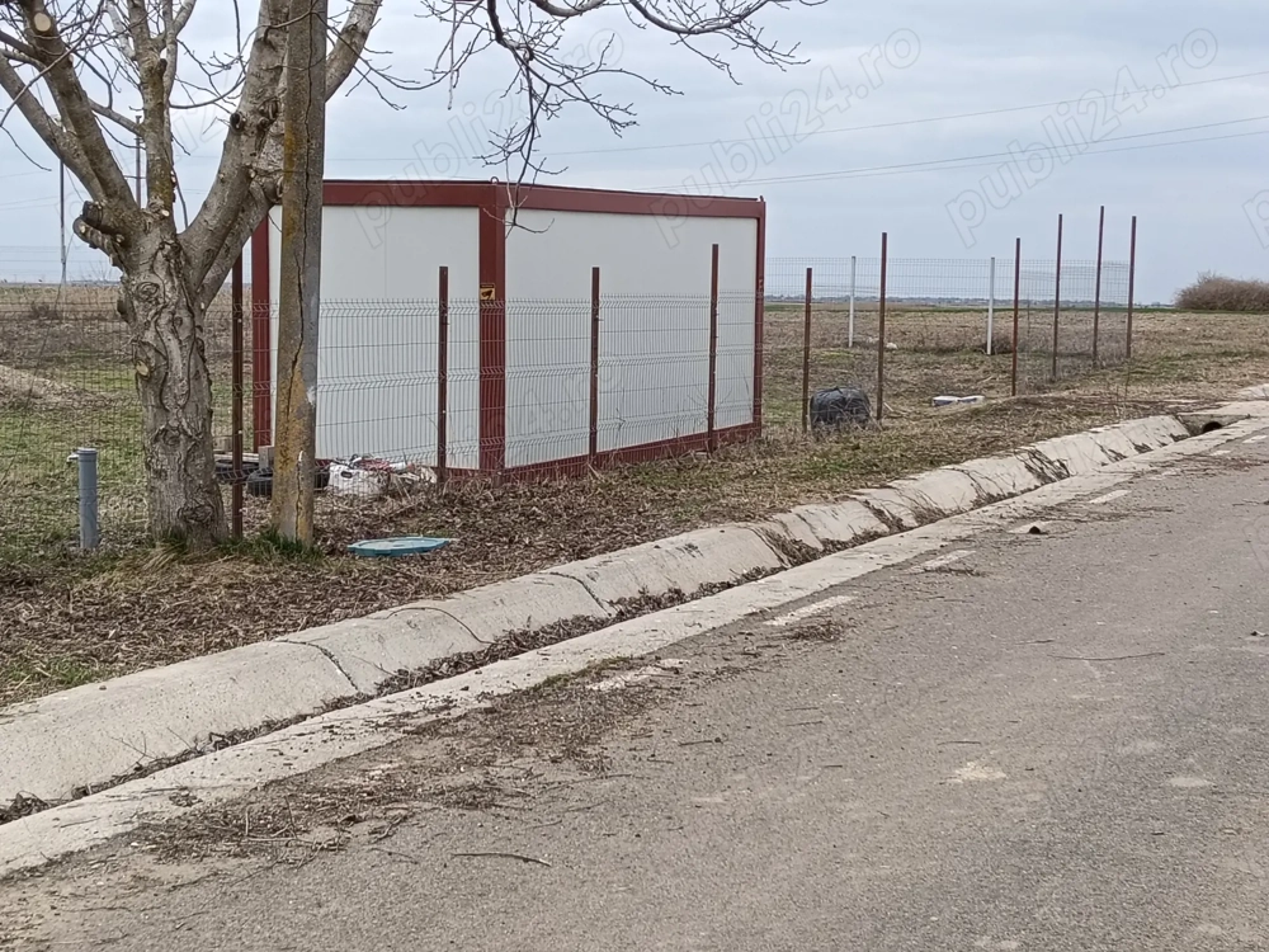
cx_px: 634
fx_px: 2090
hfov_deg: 33.8
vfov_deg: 25.7
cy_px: 476
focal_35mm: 57
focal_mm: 3.98
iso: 50
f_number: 1.8
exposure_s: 1/302
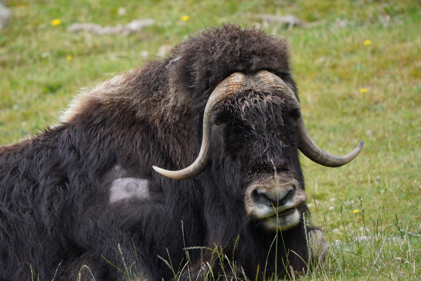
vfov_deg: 1.5
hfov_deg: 2.3
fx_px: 10532
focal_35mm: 900
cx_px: 210
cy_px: 140
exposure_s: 1/640
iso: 800
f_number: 6.3
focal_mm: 600
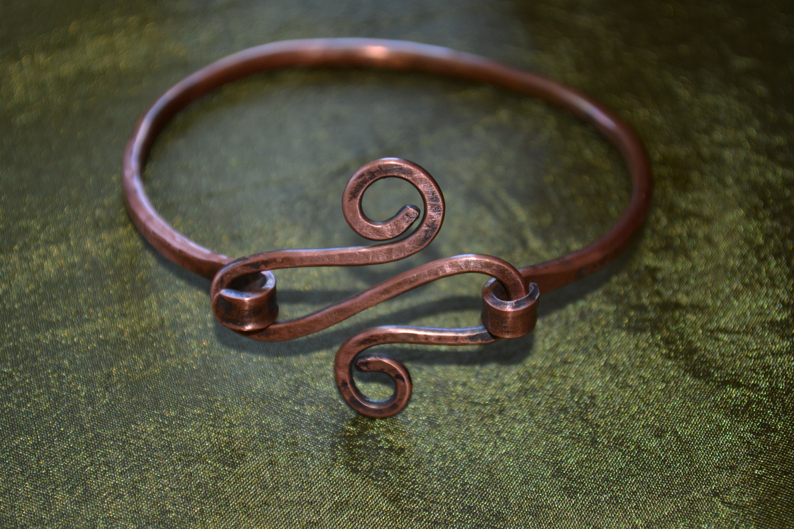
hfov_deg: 24.6
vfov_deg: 16.6
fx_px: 1819
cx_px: 397
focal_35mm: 82
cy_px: 264
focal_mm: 55
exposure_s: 1/60
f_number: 5.6
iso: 400
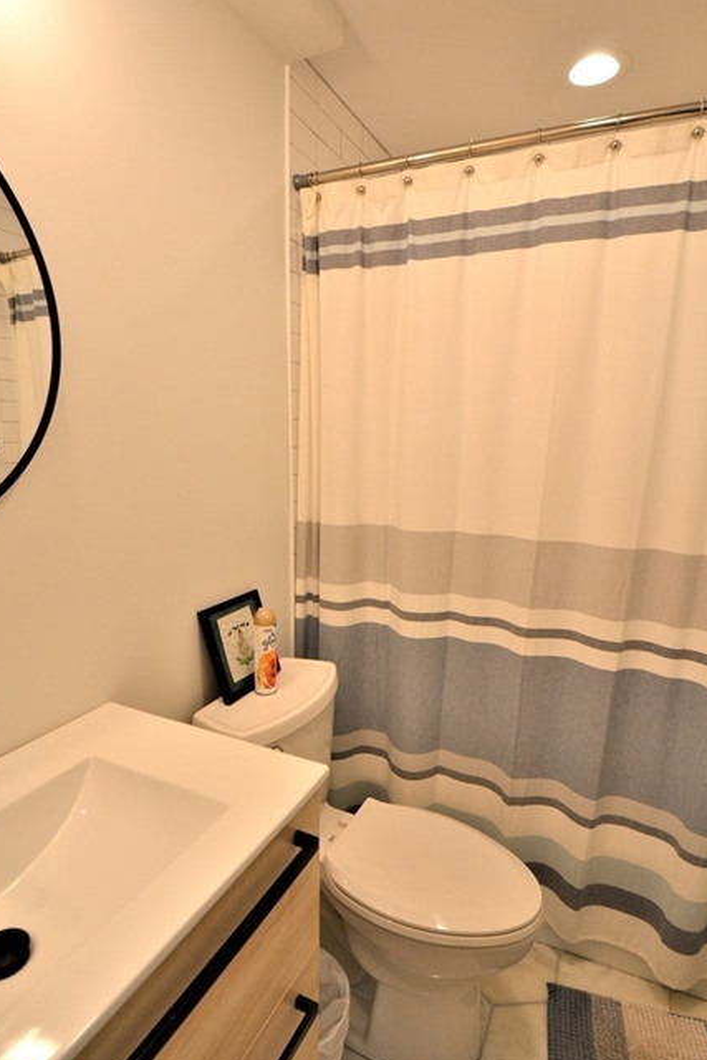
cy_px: 553
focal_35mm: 18
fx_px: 530
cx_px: 323
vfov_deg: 89.9
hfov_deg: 67.3
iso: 400
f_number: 5
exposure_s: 1/100
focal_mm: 10
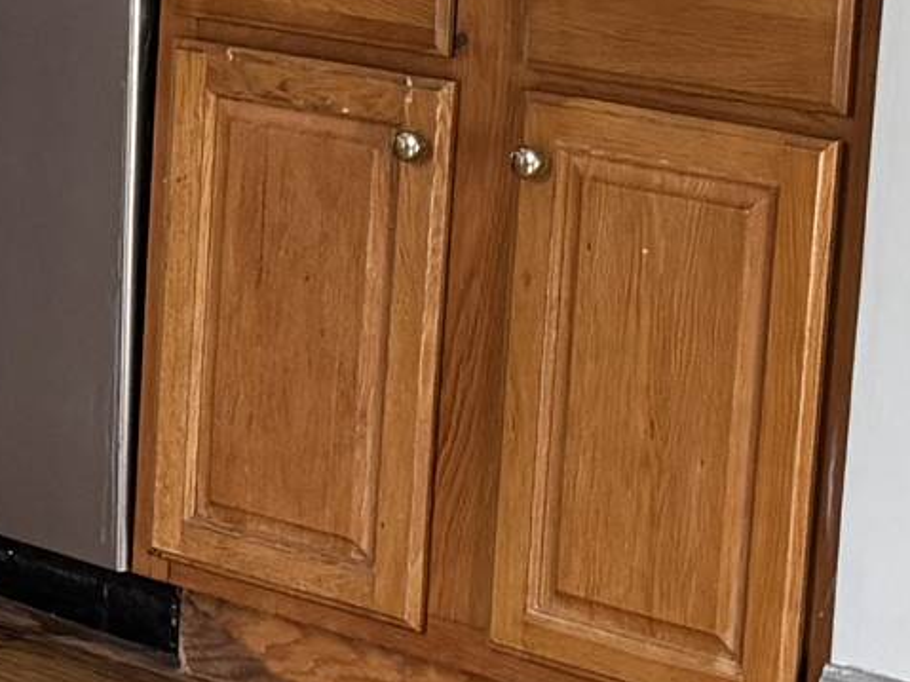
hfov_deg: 11.4
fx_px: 4047
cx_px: -971
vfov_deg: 9.6
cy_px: 0
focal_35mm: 154
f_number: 1.78
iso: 200
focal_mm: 6.76
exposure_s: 1/91
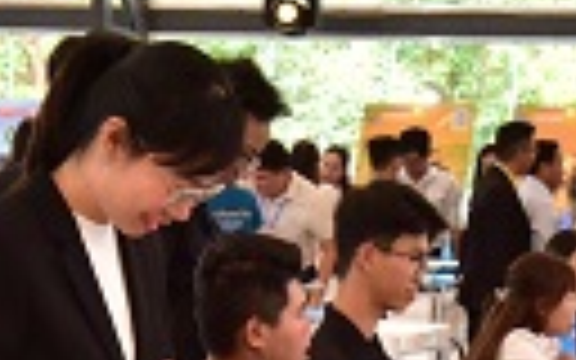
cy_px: 729
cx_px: 194
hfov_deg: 15.0
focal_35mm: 139
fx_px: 2182
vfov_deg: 8.9
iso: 1600
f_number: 8
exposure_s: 1/50
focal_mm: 29
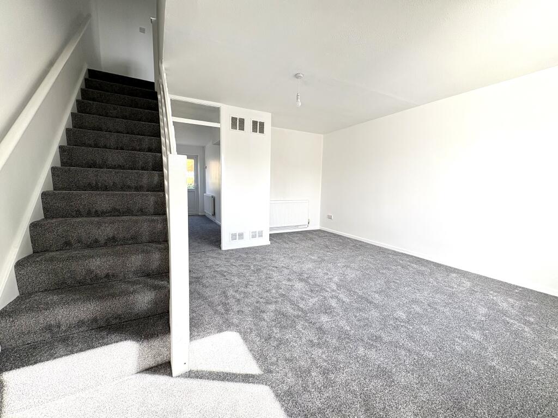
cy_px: 209
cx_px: 279
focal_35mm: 14
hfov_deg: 102.1
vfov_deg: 85.7
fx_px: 226
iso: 40
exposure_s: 1/119
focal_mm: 2.22
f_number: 2.2
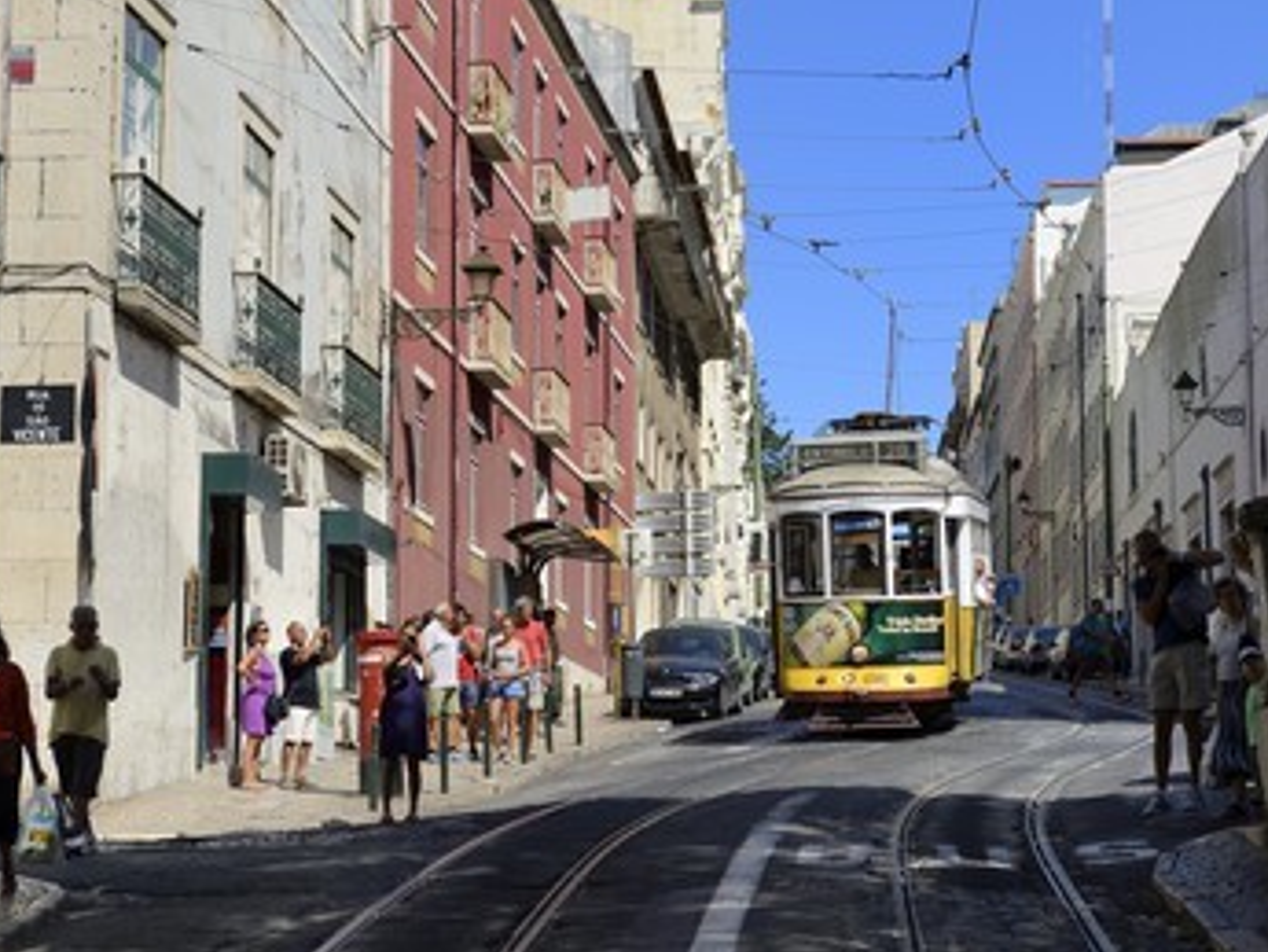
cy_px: 474
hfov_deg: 23.8
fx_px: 3005
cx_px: 548
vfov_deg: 18.0
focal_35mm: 82
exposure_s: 1/1000
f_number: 7.1
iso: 200
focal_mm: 70
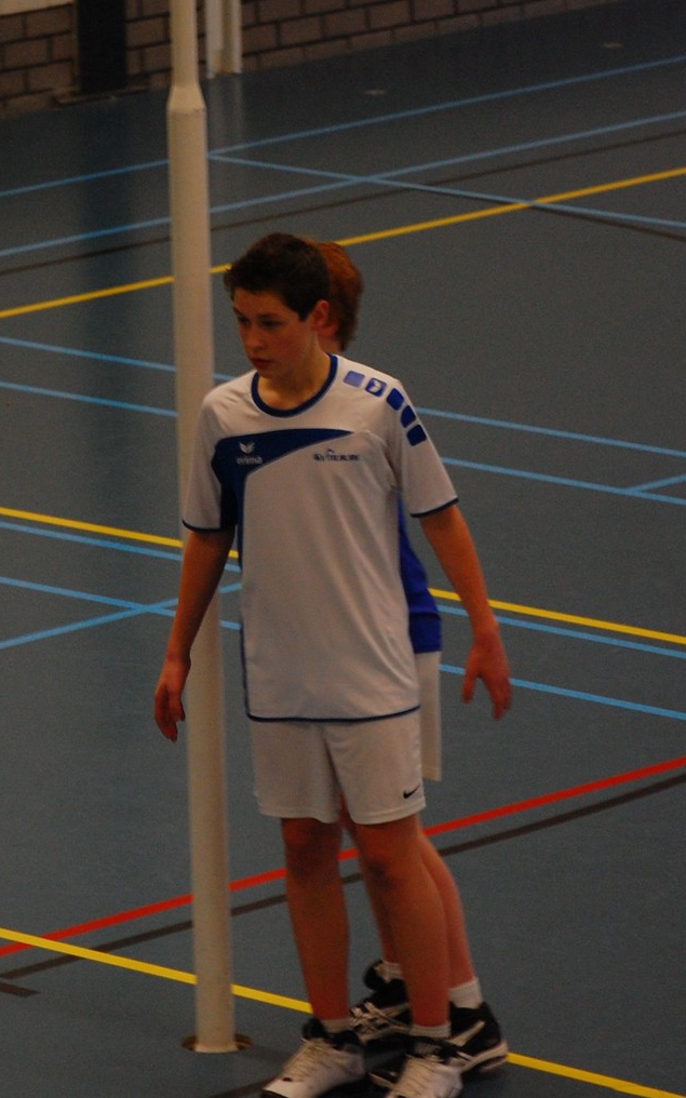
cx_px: 345
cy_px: 551
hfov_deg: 8.4
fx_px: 4696
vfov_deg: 13.3
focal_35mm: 157
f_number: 4.8
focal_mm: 102
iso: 800
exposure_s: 1/60
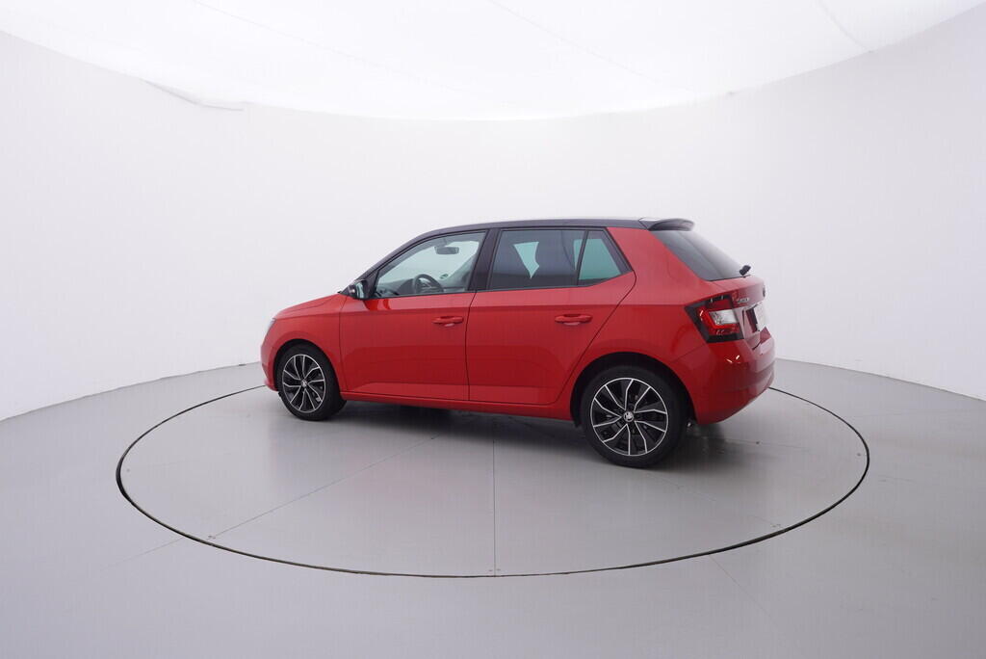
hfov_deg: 77.3
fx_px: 617
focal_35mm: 22
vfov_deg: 56.2
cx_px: 493
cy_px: 330
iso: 200
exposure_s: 1/80
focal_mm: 15
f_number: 5
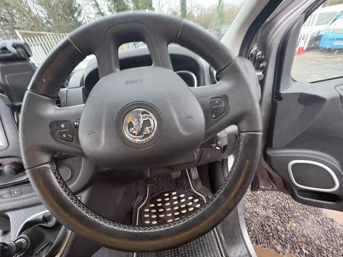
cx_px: 172
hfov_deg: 102.1
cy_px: 128
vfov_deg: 85.7
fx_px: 139
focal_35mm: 14
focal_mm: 2.22
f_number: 2.2
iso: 500
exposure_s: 1/60
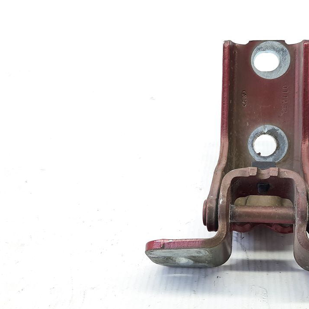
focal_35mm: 37
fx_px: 374
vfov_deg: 44.9
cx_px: 232
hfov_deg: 43.5
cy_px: 154
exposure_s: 1/50
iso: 100
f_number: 2
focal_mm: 4.6
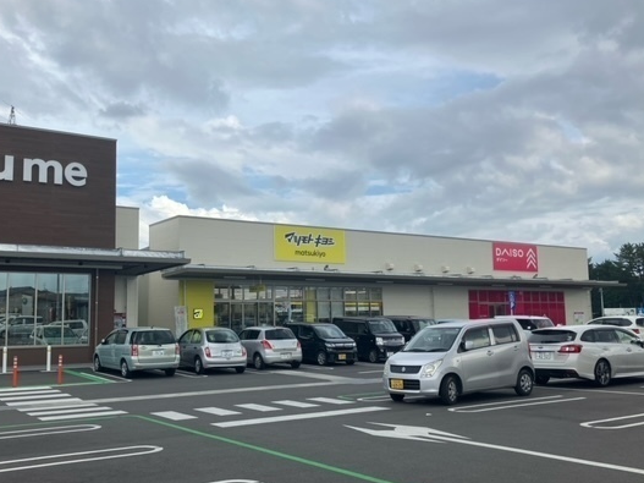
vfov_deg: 41.8
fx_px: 632
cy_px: 257
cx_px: 257
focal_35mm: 34
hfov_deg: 53.6
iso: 32
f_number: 1.8
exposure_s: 1/1600
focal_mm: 3.99
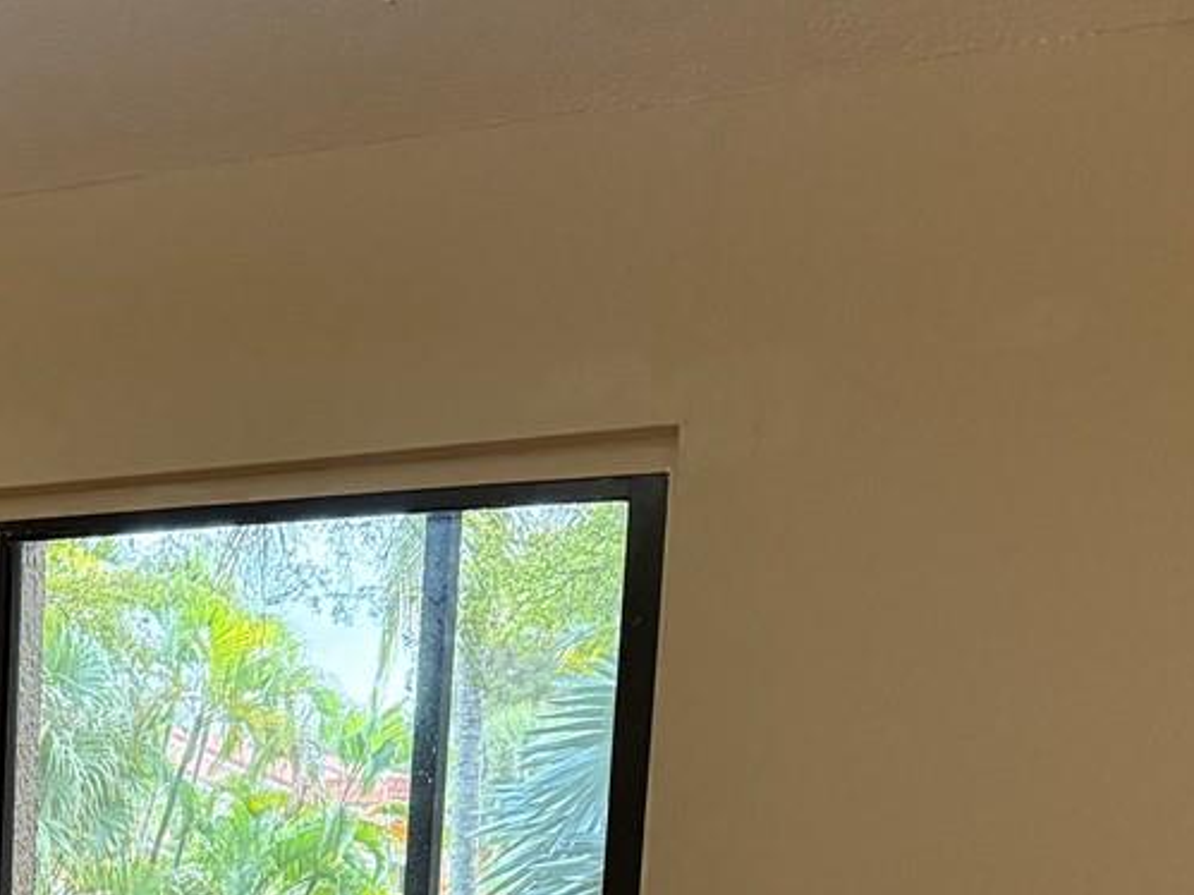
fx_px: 2655
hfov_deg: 23.0
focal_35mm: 77
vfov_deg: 17.5
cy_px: 1280
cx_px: -287
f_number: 1.78
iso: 400
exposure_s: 1/120
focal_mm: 6.76
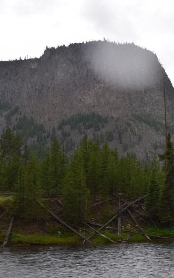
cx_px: 184
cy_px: 139
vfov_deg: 30.7
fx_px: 507
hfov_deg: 18.8
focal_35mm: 67
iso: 400
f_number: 10
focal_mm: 29
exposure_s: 1/250
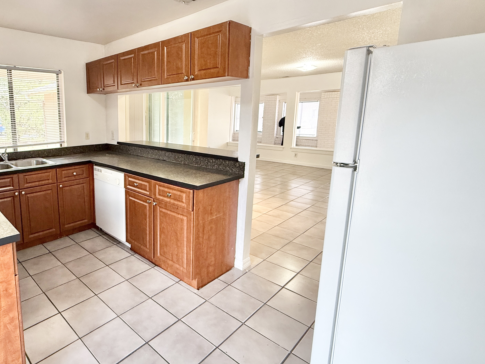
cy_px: 158
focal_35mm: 20
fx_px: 280
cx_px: 141
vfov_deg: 65.7
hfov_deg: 77.5
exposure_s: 1/60
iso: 250
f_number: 2.2
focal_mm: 2.22
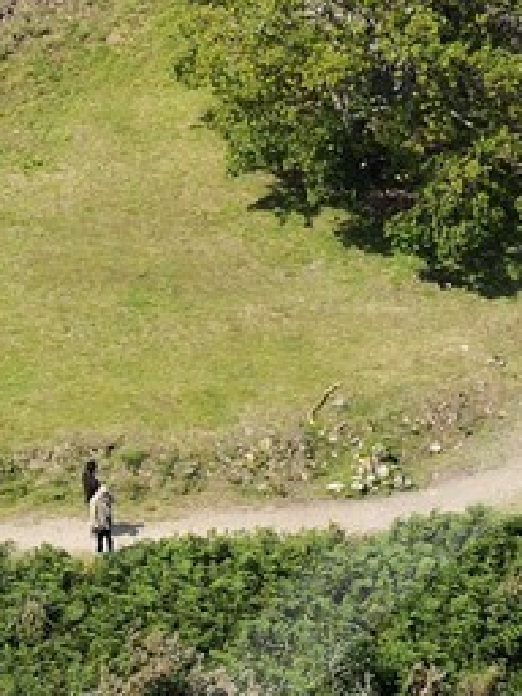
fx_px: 8445
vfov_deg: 4.7
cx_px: 889
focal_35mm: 420
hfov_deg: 3.5
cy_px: 1174
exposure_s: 1/1000
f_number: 7.1
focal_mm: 70
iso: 400
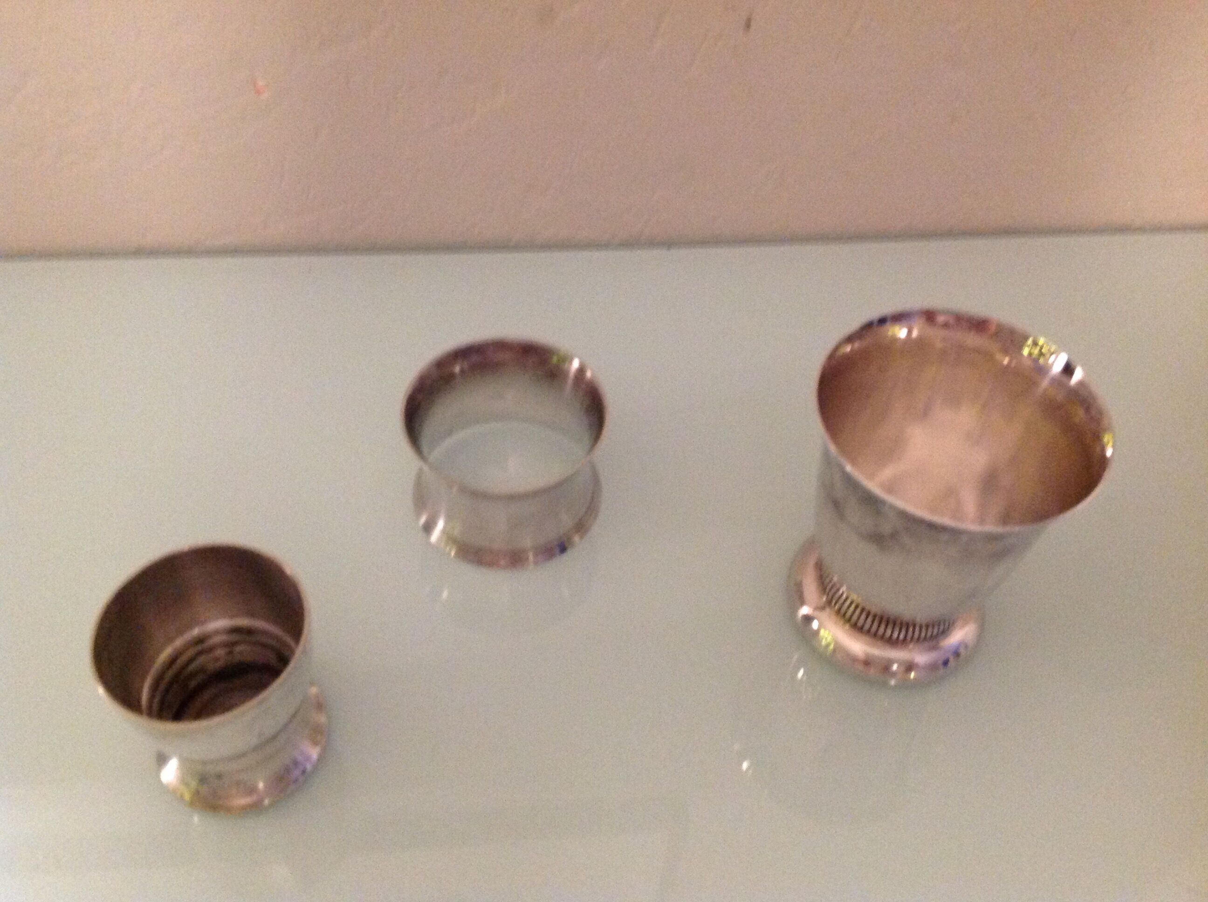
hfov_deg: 52.7
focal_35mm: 35
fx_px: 1220
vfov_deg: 40.6
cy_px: 451
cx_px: 604
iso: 500
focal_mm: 4.28
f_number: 2.4
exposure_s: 1/17
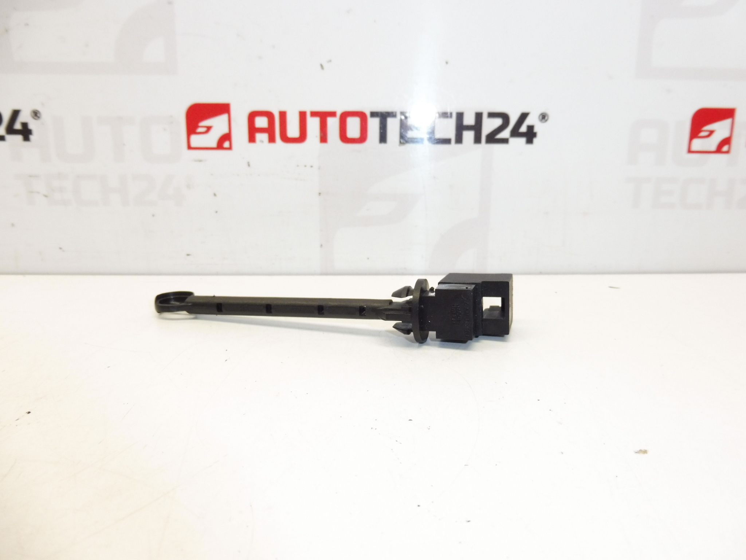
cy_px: 280
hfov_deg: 69.4
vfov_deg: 54.9
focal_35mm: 25
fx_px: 539
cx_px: 373
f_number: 3.5
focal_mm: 4.4
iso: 200
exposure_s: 1/80
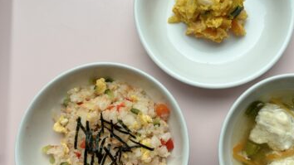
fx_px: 312
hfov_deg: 49.9
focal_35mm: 40
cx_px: 189
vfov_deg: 29.7
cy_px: 78
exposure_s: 1/270
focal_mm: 5.7
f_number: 1.5
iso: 40
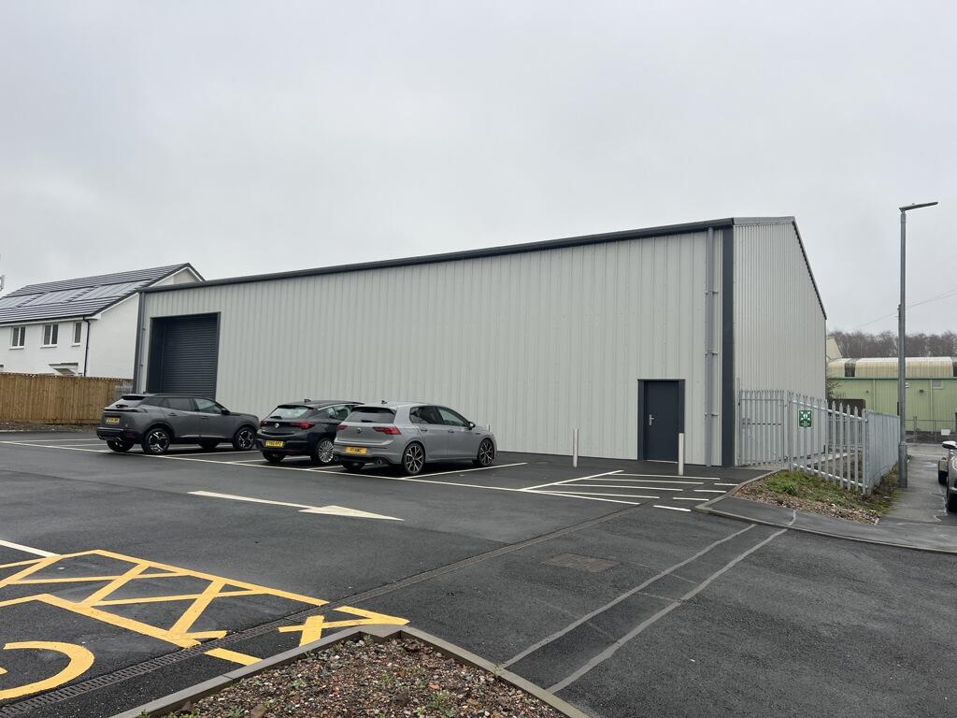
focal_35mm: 26
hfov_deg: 67.3
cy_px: 359
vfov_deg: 53.1
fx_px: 719
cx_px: 478
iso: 50
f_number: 1.5
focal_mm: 5.7
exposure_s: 1/414
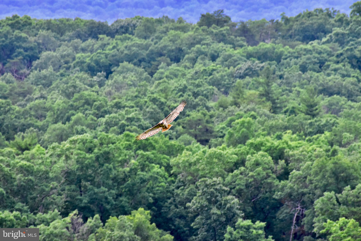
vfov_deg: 3.1
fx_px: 4512
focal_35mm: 450
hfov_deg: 4.6
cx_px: 180
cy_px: 120
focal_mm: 300
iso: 800
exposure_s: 1/200
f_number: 10
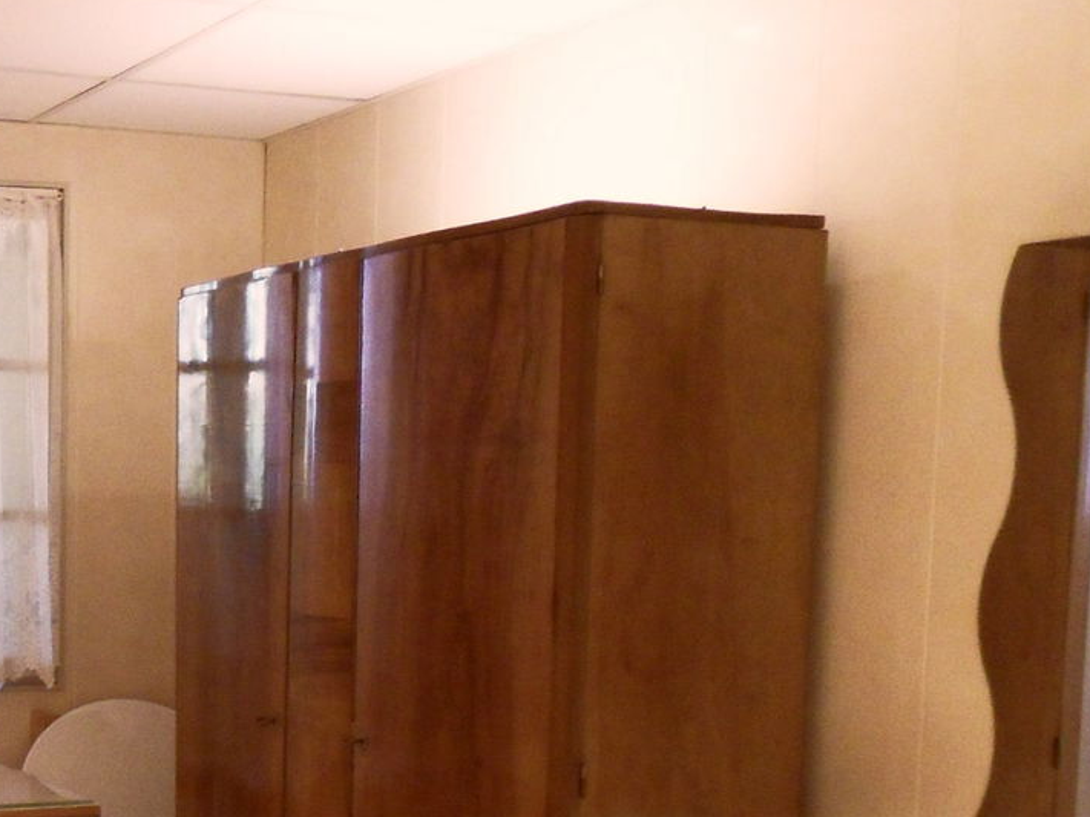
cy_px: 658
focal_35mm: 54
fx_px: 1700
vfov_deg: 26.5
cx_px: -21
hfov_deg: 32.5
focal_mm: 4.2
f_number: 3.3
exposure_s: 1/15
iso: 400
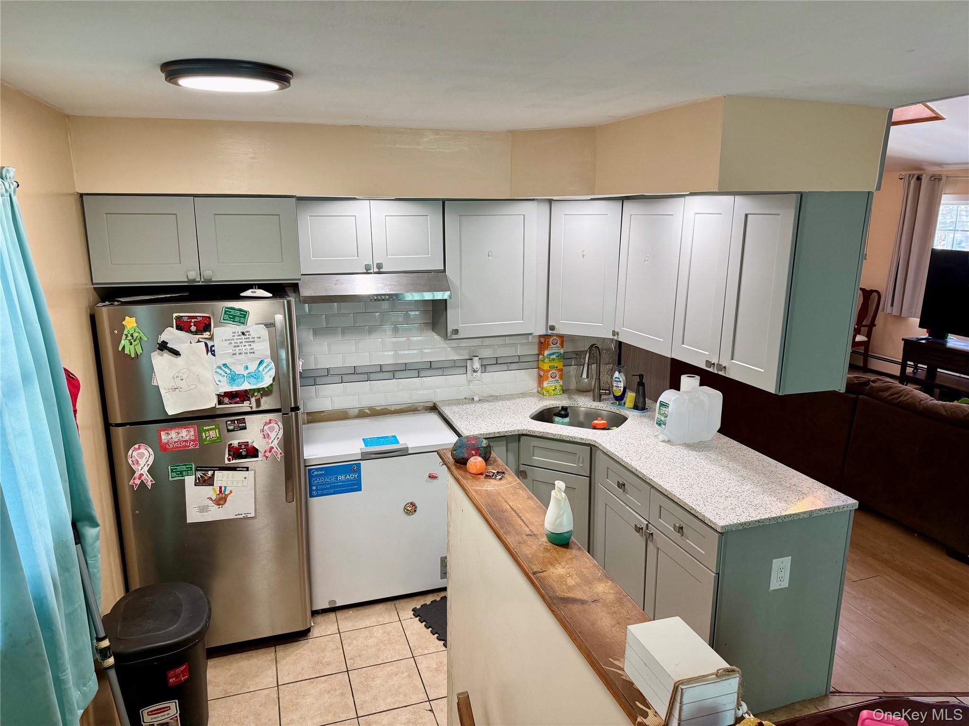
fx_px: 672
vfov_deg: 56.8
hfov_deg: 71.6
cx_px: 484
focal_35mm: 24
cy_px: 363
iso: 160
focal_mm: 6.76
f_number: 1.78
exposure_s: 1/120
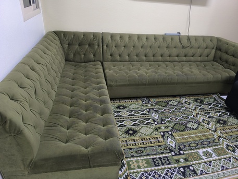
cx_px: 119
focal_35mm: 23
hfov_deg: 73.9
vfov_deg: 58.9
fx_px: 158
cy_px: 90
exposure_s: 1/24
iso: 1250
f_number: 1.65
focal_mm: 6.14
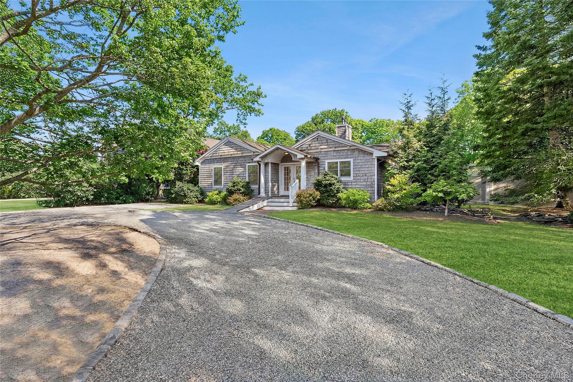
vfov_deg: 73.7
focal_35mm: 16
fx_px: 255
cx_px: 286
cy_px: 191
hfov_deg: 96.7
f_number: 9
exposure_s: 1/160
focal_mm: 16
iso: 250
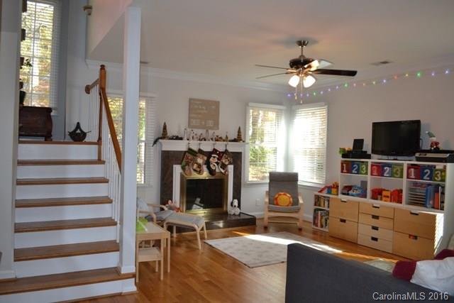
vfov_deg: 48.0
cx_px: 227
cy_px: 152
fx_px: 341
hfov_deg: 67.4
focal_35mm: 27
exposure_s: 1/125
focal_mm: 18
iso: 400
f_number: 4
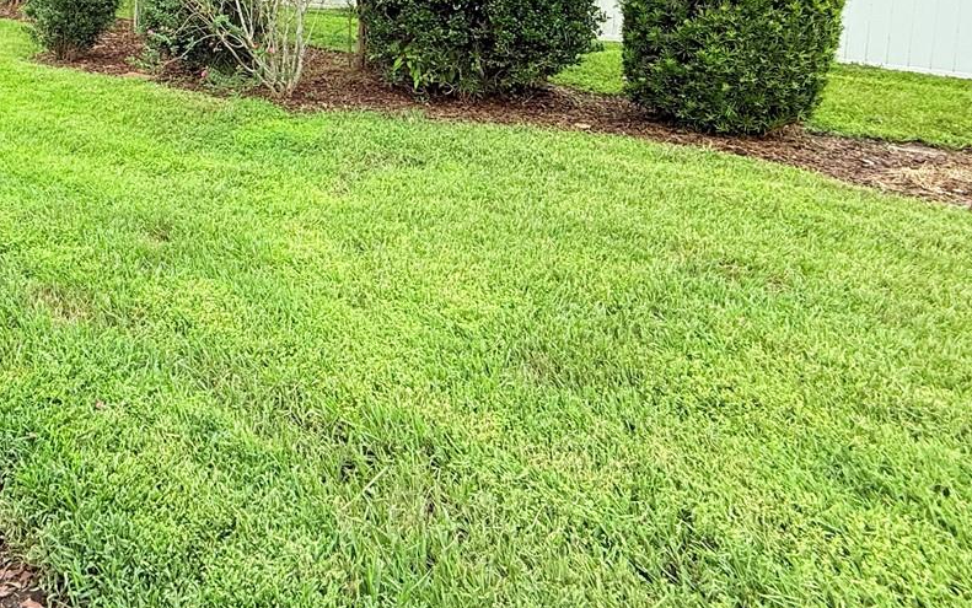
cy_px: 4
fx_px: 795
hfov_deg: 58.7
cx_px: 214
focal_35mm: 30
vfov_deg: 37.5
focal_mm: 2.22
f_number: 2.2
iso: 64
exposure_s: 1/427
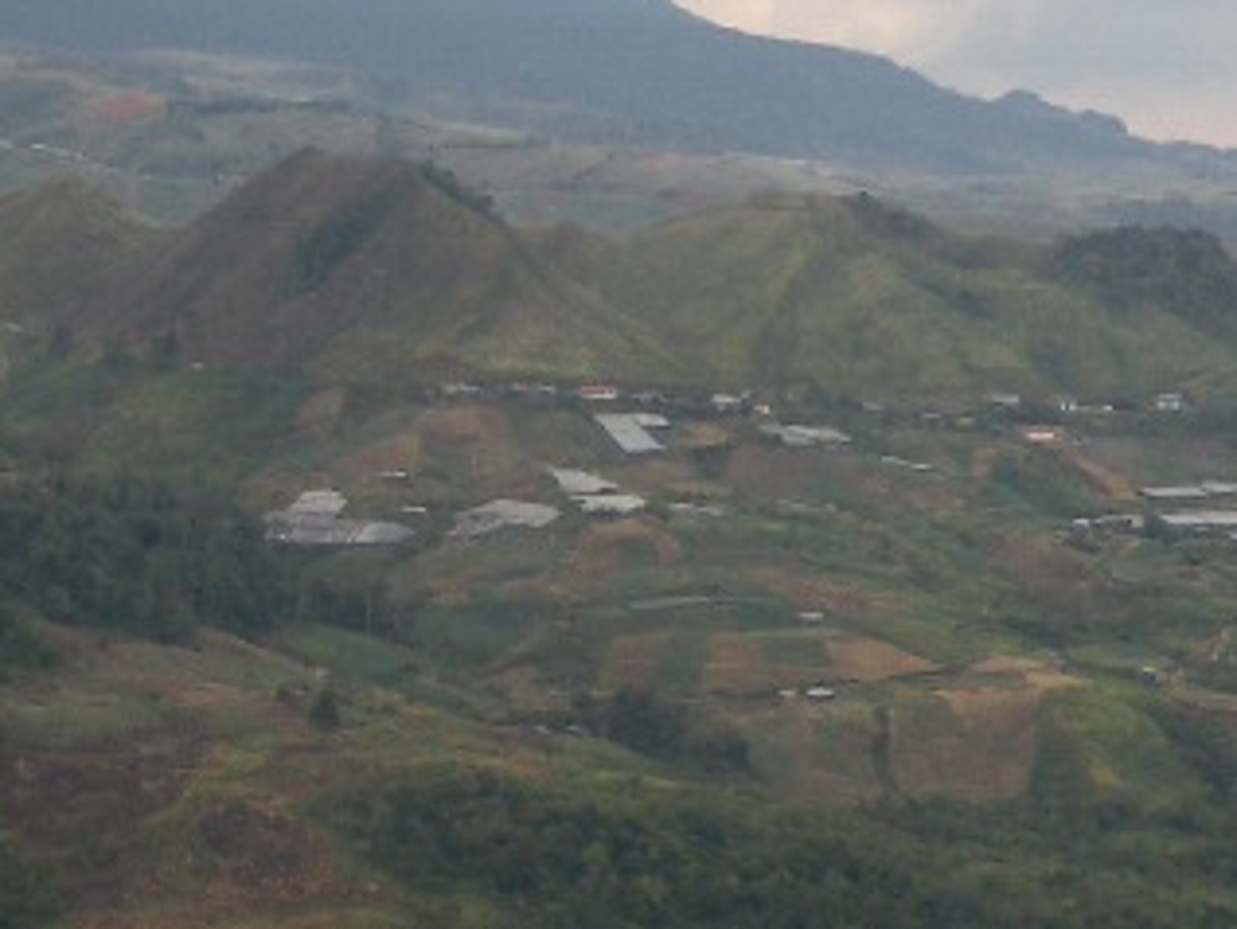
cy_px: 269
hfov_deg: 17.4
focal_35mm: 113
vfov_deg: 13.1
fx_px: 4040
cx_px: 706
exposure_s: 1/320
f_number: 2.6
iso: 50
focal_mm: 5.8
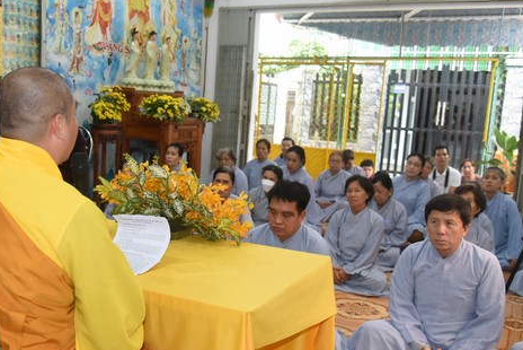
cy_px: 205
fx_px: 611
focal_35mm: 42
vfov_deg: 31.9
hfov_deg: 45.8
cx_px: 180
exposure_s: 1/200
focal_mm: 30
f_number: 4
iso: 1250
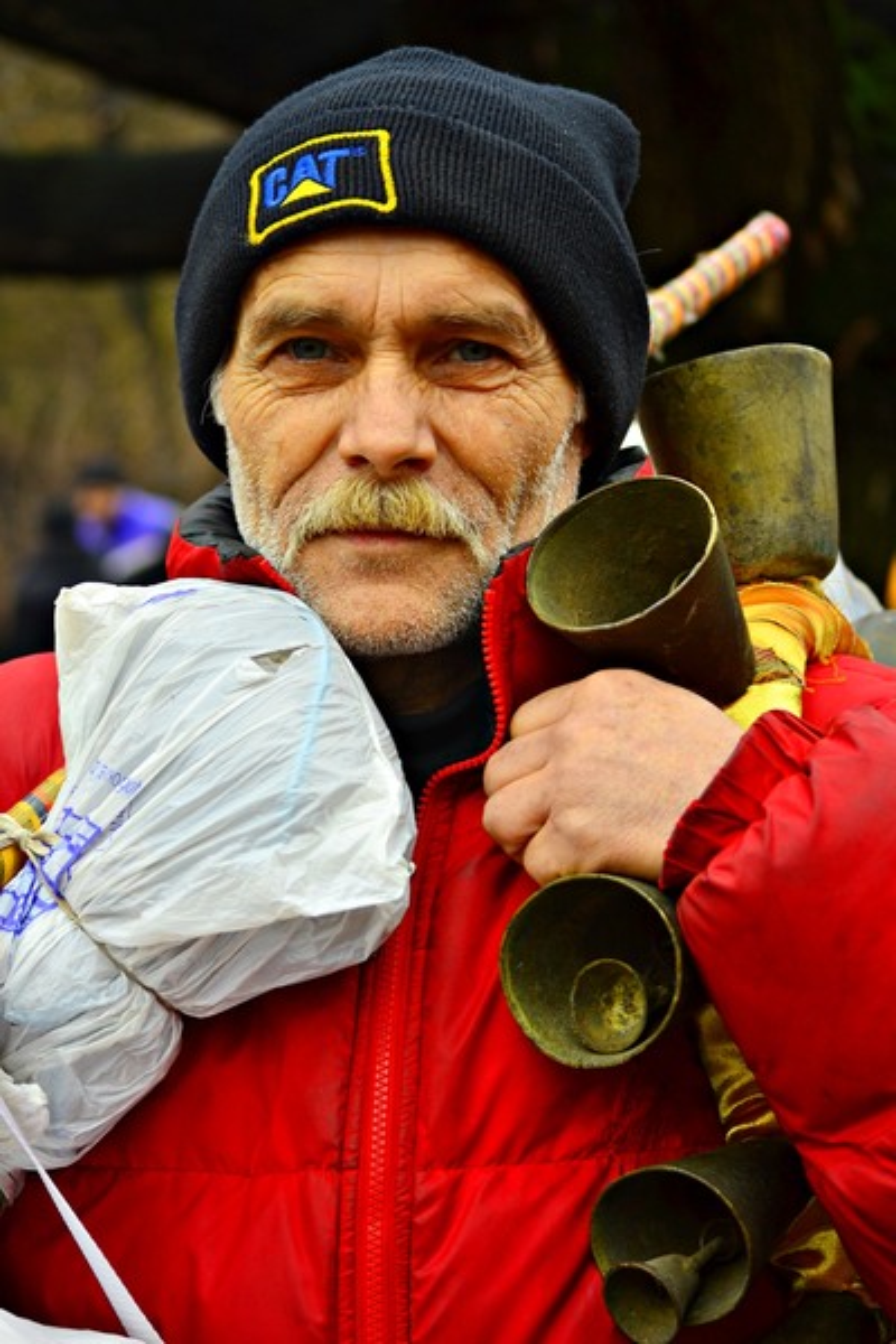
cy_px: 672
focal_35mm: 82
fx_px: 3080
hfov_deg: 16.6
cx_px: 448
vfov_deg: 24.6
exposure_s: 1/60
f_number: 4
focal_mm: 55
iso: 100
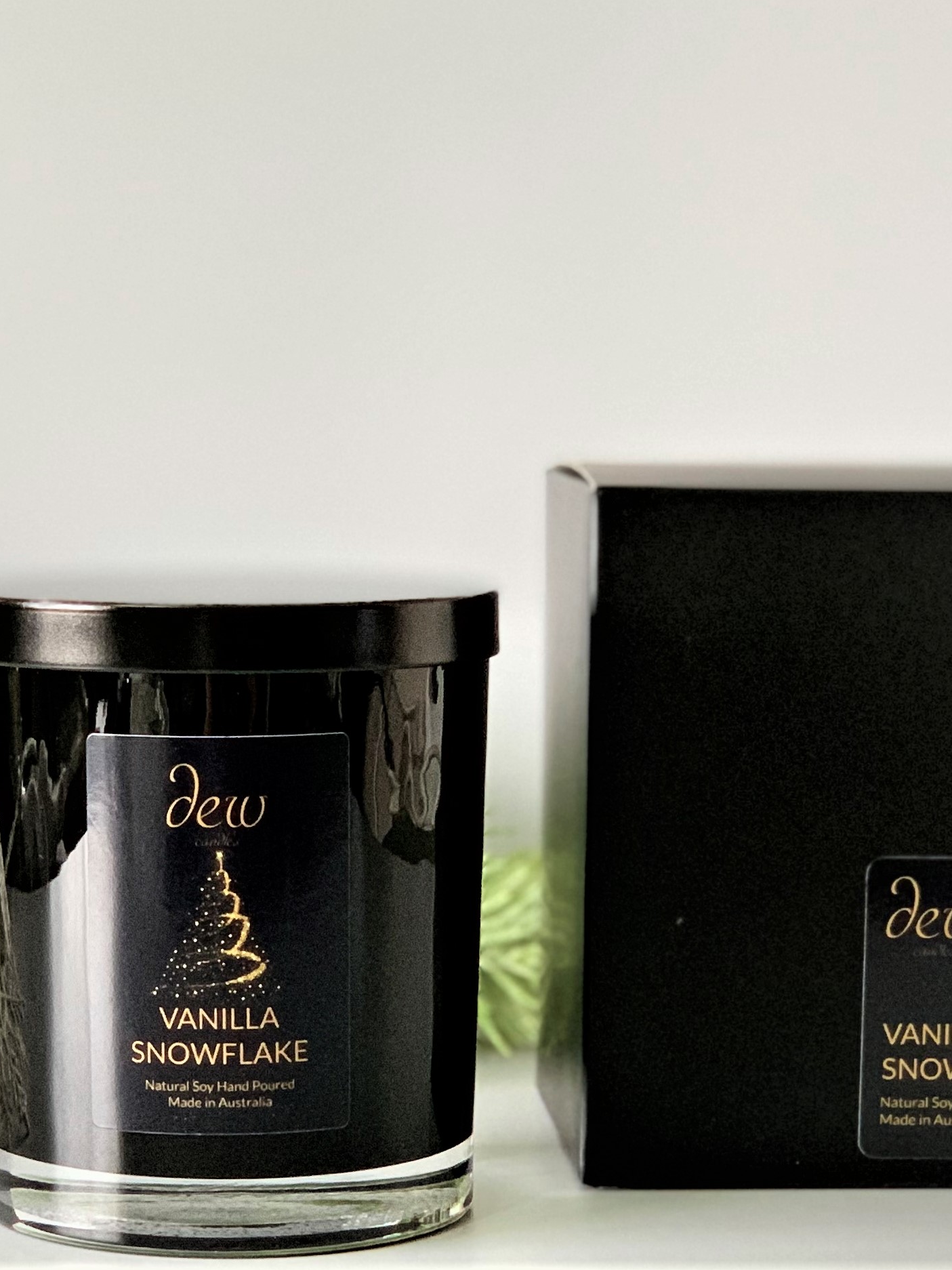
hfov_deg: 20.9
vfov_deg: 27.8
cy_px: 630
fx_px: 2567
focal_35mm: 70
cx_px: 327
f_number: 2.4
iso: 160
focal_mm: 6
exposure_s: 1/60
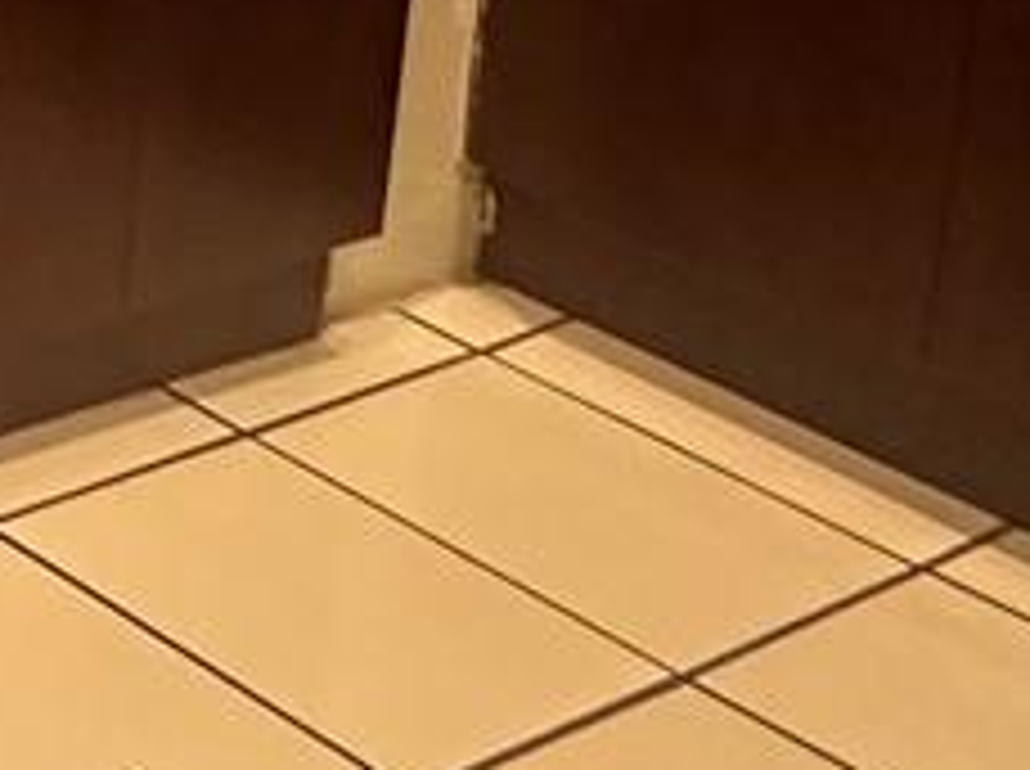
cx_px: -1615
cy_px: -932
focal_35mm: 98
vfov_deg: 12.5
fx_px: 2911
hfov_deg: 13.2
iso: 250
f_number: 2.2
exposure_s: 1/60
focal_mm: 2.22
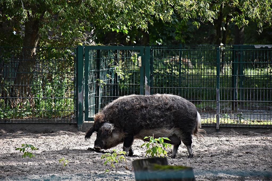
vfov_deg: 6.5
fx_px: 1587
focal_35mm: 210
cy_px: 90
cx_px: 136
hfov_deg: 9.8
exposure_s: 1/800
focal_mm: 140
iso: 800
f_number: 5.6
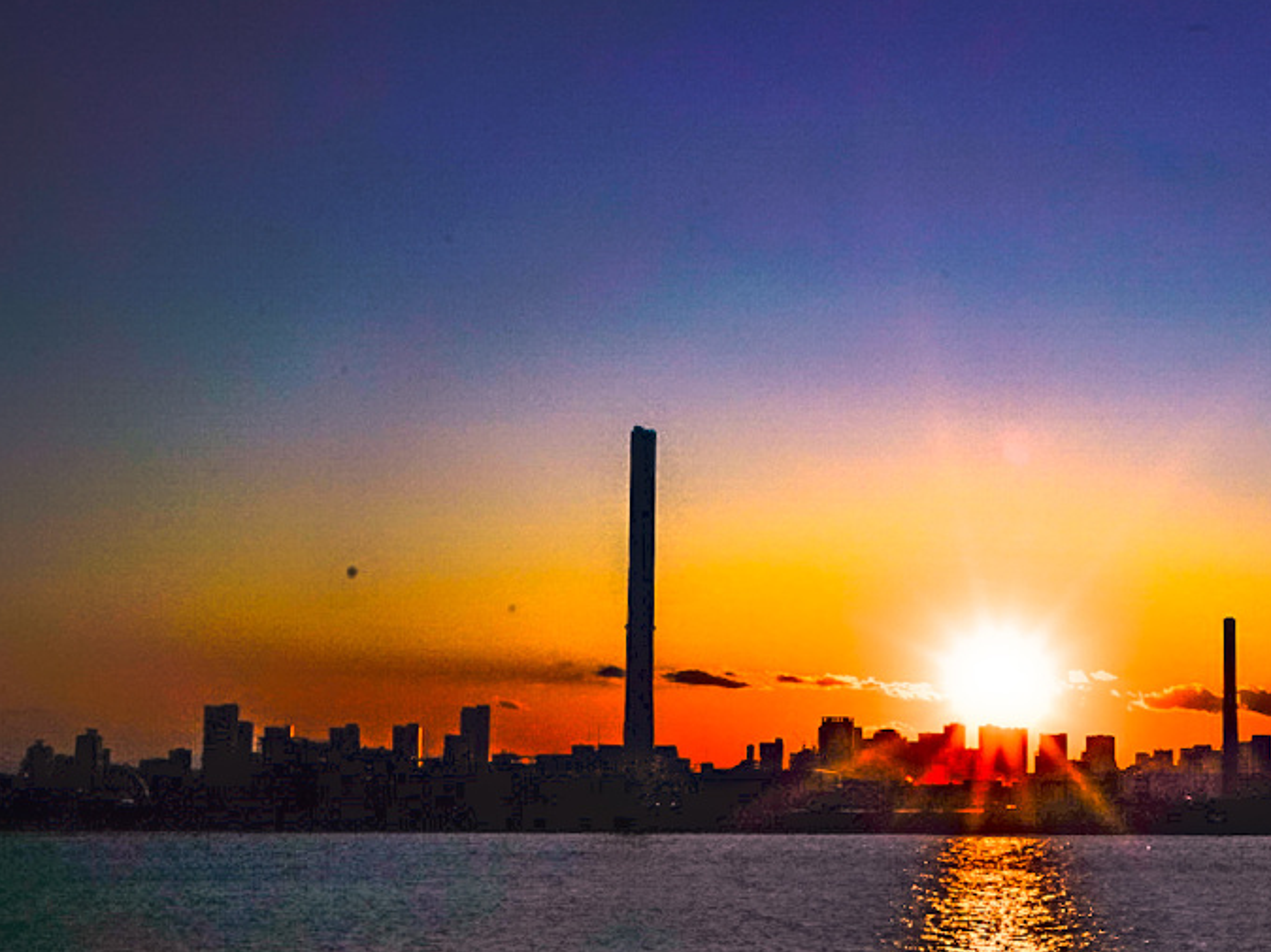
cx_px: 1009
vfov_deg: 24.3
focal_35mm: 60
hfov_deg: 31.4
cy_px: 581
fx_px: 2202
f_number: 22
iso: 1250
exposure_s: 1/4000
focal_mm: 35
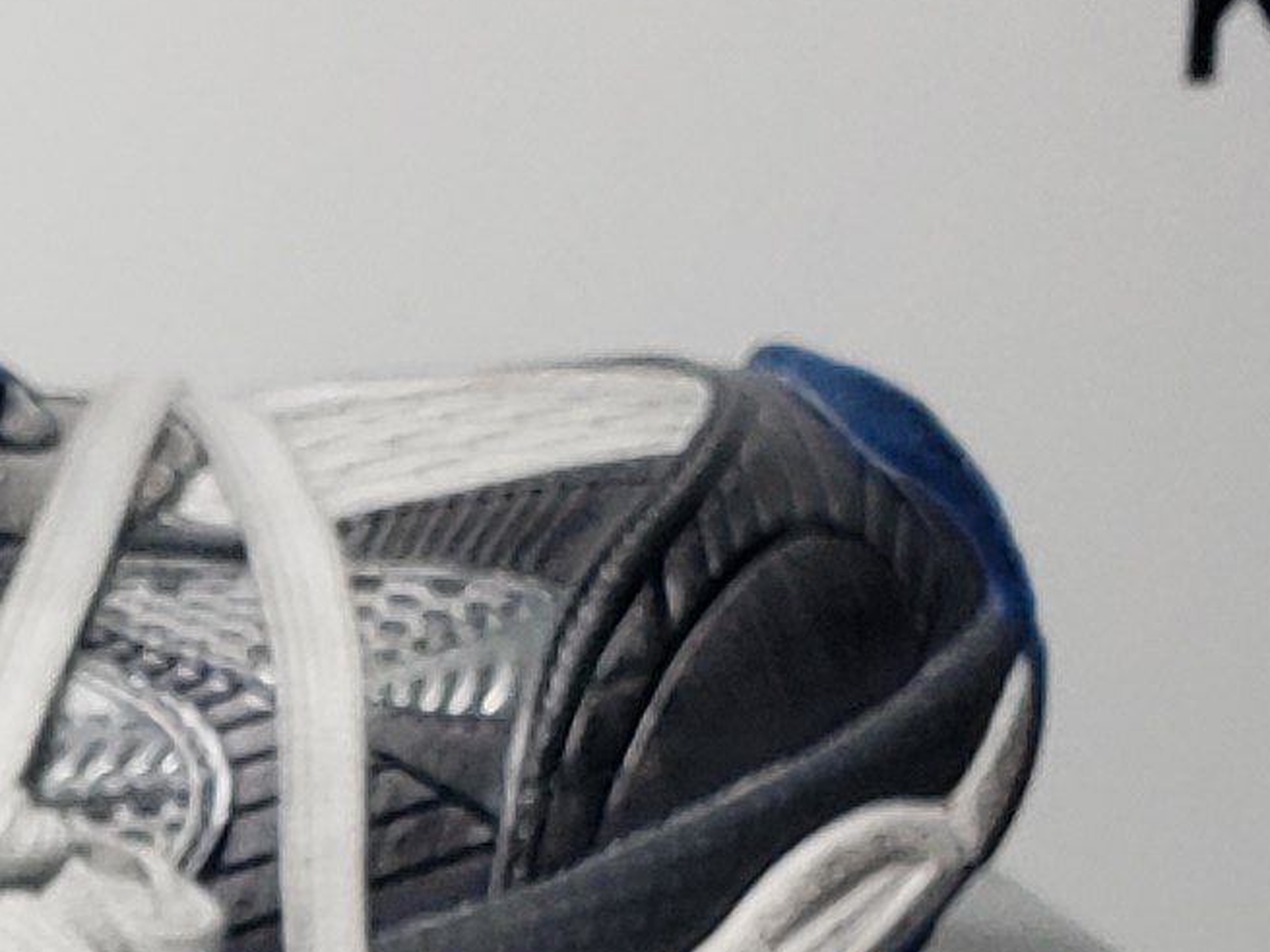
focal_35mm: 160
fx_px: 5869
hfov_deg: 11.4
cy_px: 2329
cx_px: -1028
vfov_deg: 8.4
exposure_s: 1/203
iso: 50
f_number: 2.4
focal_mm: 4.3
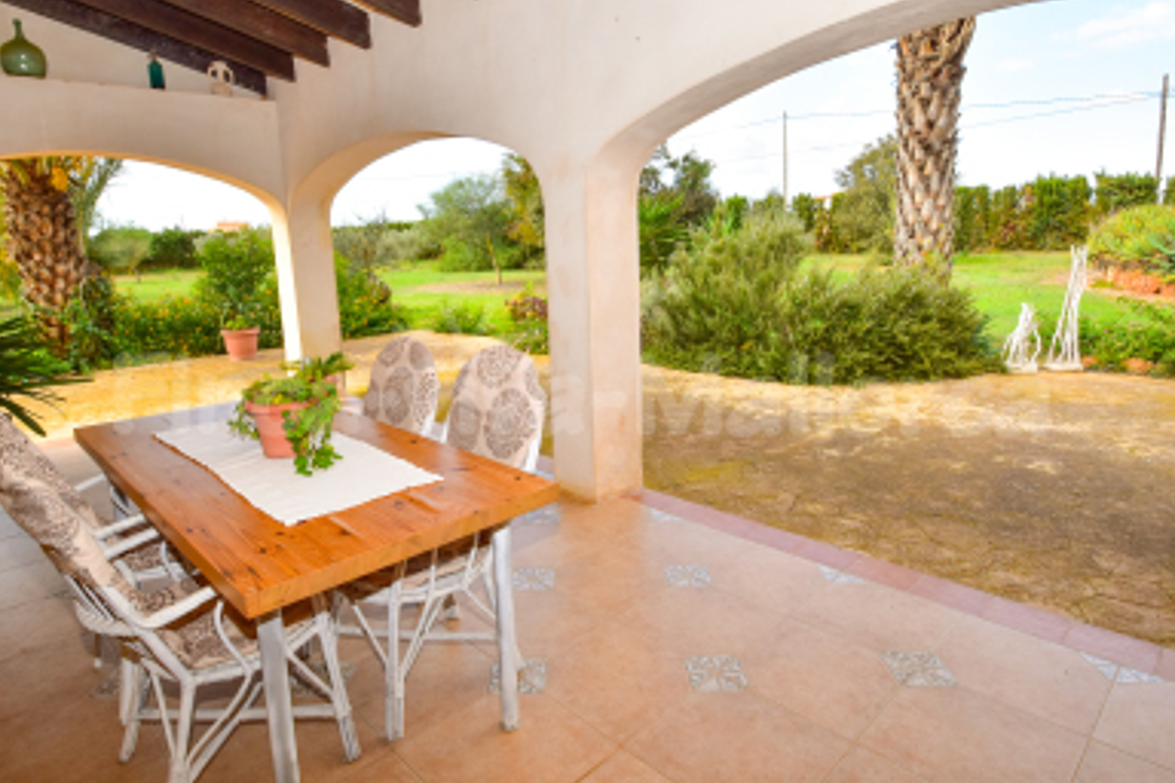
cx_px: 581
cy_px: 369
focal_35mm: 20
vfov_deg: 61.9
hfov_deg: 84.0
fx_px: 653
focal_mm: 10
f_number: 10
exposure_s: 1/200
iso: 360
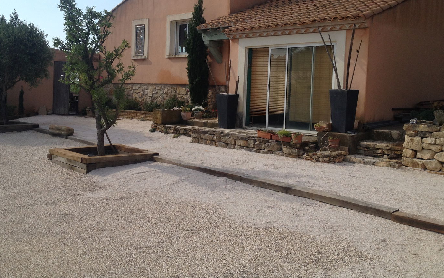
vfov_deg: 29.7
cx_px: 191
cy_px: 103
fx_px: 520
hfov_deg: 46.1
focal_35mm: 43
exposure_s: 1/2304
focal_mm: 4.28
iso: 50
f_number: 2.4
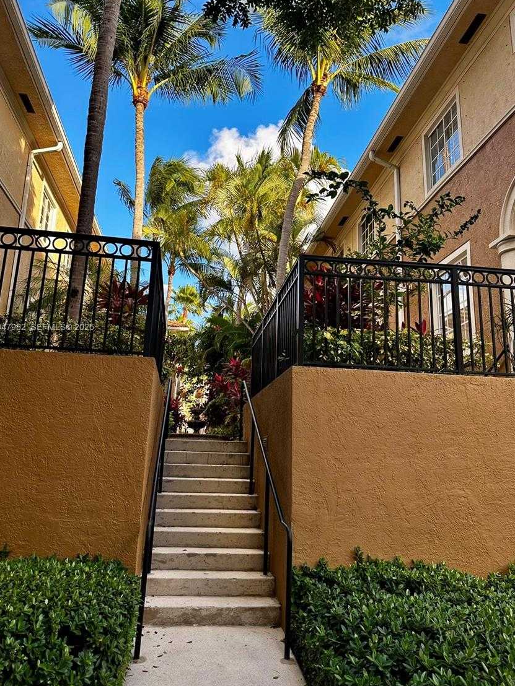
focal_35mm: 26
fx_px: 516
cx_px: 258
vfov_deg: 67.3
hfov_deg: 53.1
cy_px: 328
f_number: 1.78
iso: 80
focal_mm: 6.86
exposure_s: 1/538
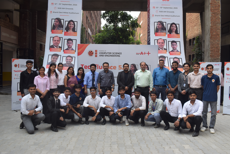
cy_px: 77
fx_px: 192
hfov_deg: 61.9
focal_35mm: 30
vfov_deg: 43.6
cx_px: 115
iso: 100
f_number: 9
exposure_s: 1/125
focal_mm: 20
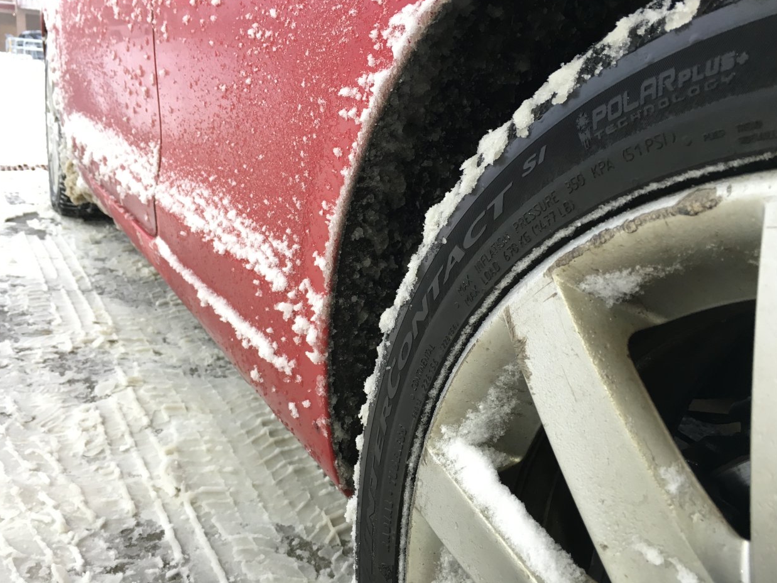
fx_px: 673
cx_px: 383
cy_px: 283
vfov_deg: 46.8
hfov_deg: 60.0
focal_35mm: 30
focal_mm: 4.15
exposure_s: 1/30
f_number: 2.2
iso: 64
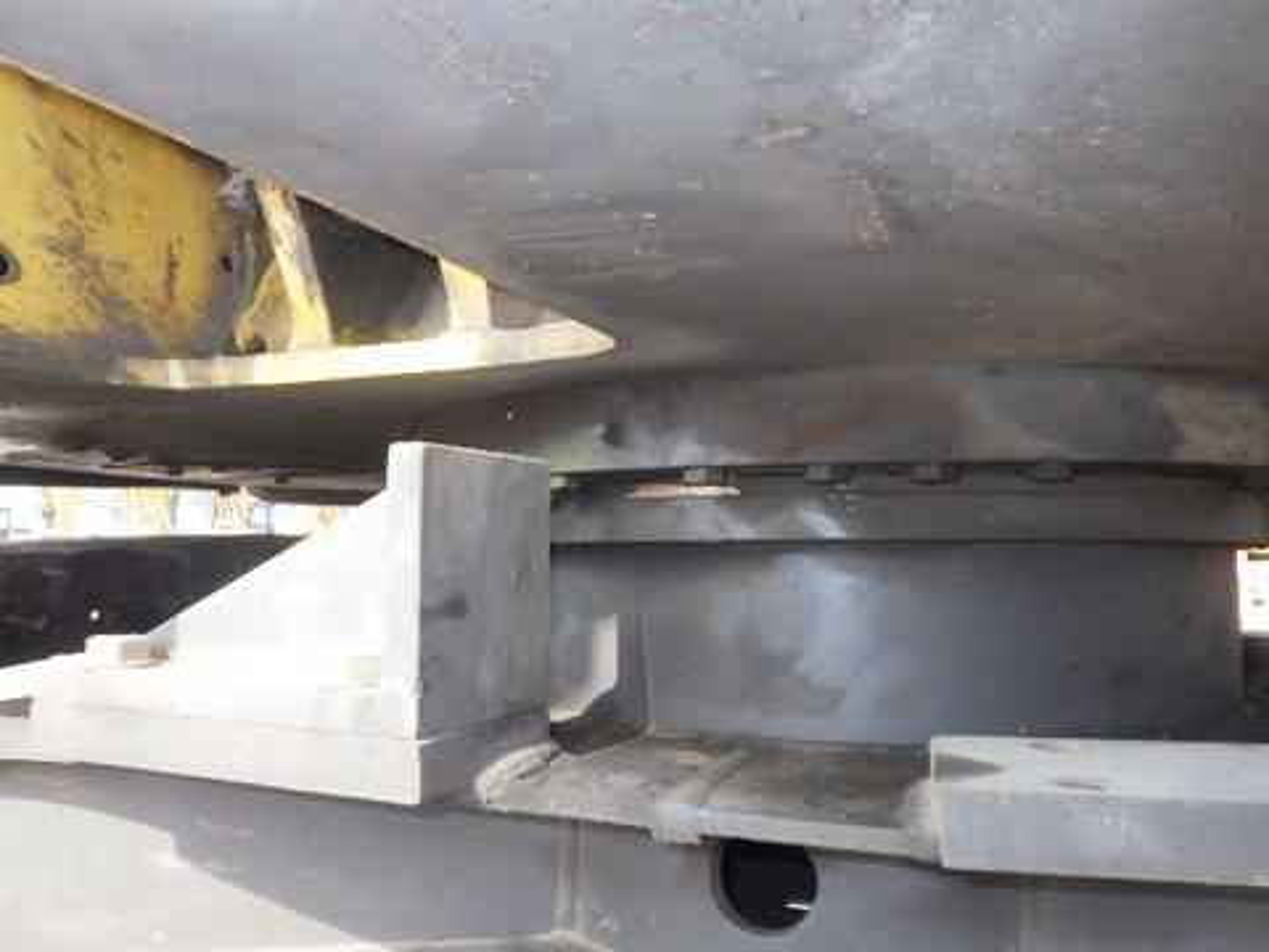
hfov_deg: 63.4
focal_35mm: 28
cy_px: 476
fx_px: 1026
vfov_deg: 49.7
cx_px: 634
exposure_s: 1/160
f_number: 4.2
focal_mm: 5
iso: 250
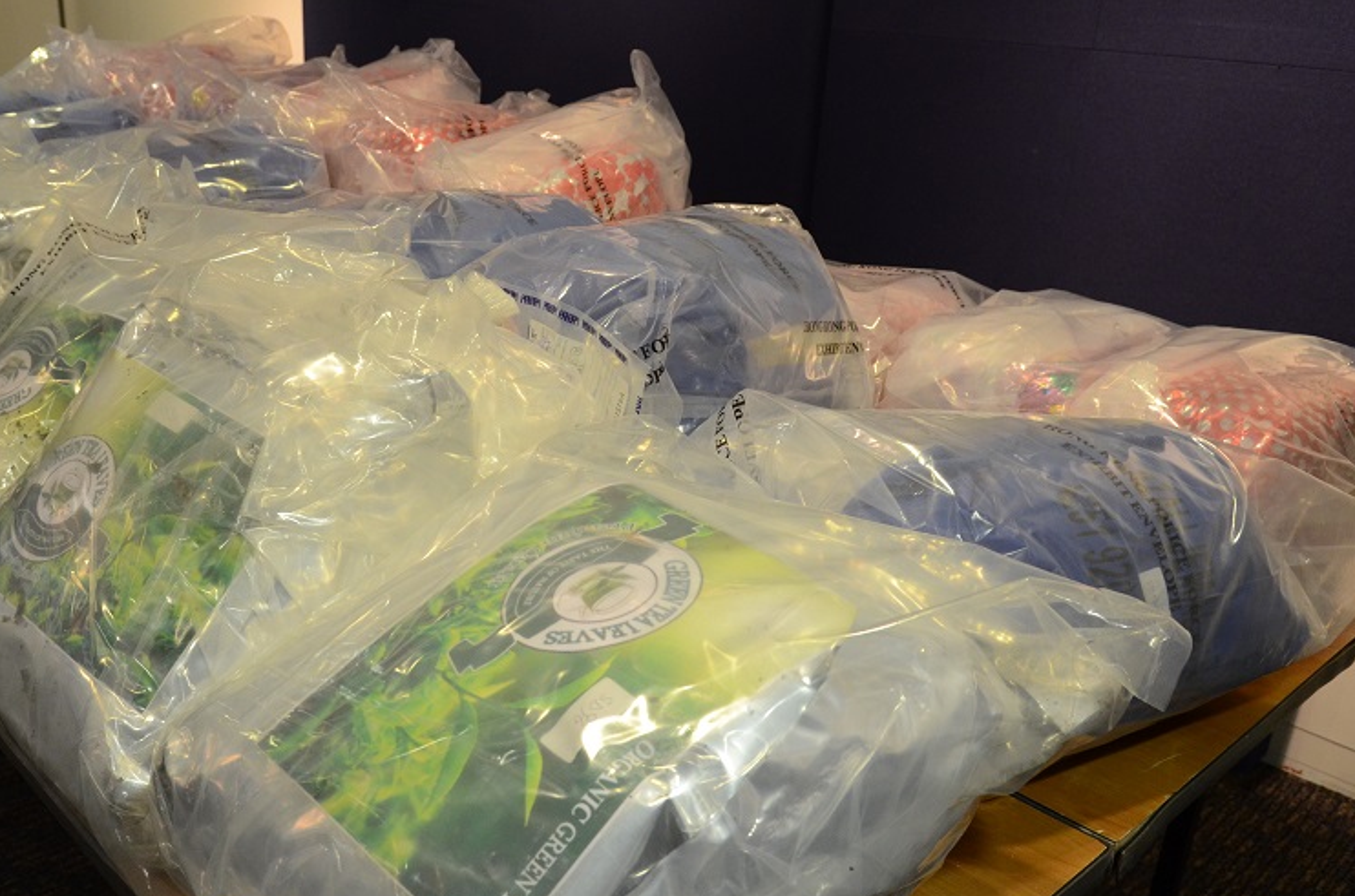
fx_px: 1226
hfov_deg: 57.3
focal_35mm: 33
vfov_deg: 40.1
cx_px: 530
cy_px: 497
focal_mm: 17
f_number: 5
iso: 1600
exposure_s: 1/100
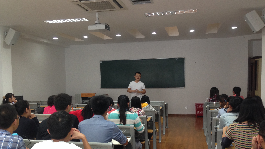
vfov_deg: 32.7
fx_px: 253
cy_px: 95
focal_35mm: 36
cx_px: 133
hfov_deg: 55.3
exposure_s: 1/20
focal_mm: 4.12
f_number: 2.4
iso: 100
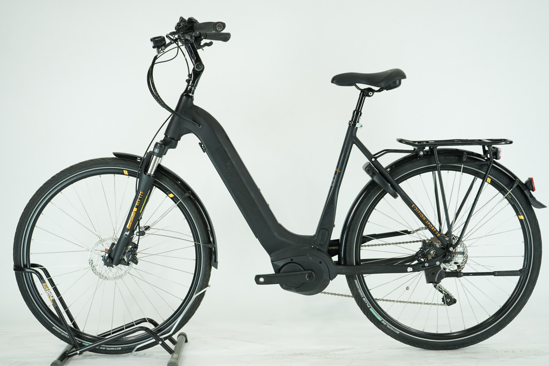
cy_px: 183
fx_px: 930
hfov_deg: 32.9
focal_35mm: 61
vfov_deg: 22.3
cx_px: 274
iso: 1600
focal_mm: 61
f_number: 5.6
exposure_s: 1/200
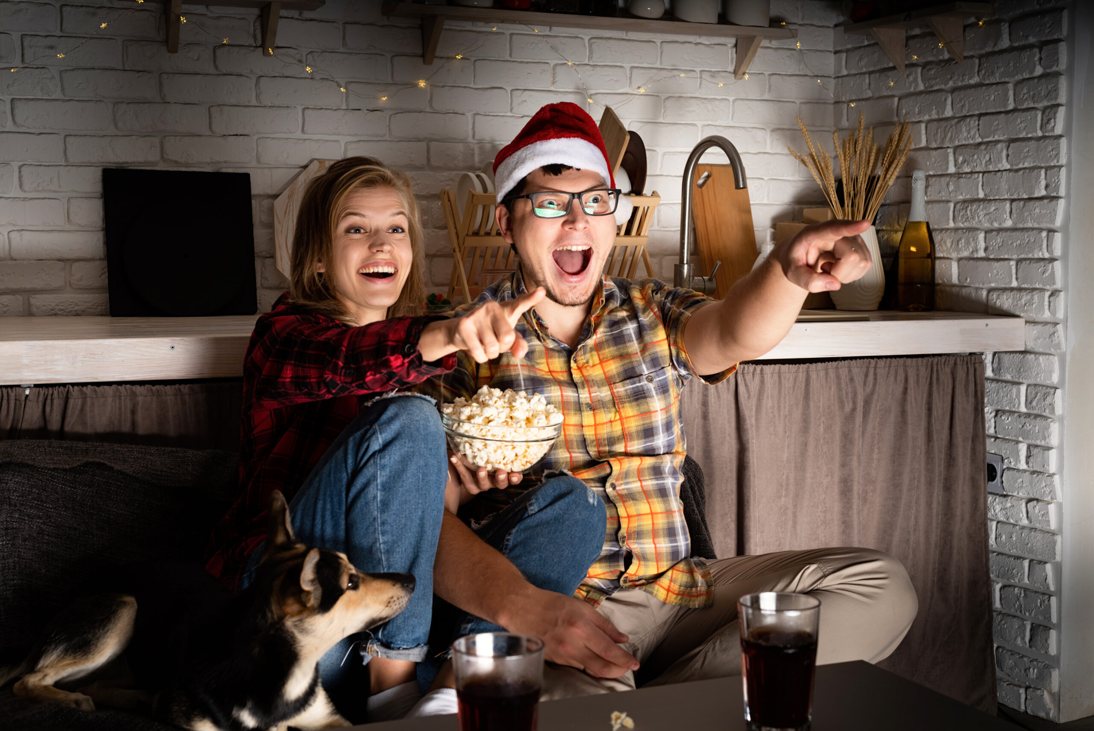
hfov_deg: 39.6
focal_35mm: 50
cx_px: 547
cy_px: 366
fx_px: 1520
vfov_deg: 27.0
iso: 200
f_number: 3.5
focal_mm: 50
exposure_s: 1/200
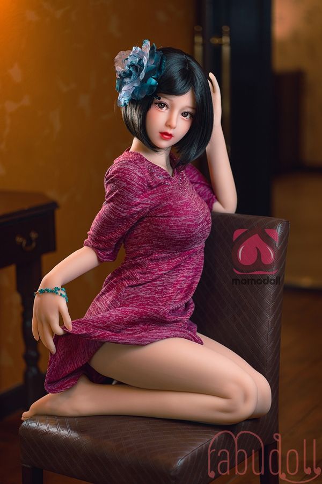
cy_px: 242
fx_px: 1140
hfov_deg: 16.1
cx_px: 161
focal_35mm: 85
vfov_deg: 23.9
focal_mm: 85
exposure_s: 1/250
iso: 100
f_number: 1.8
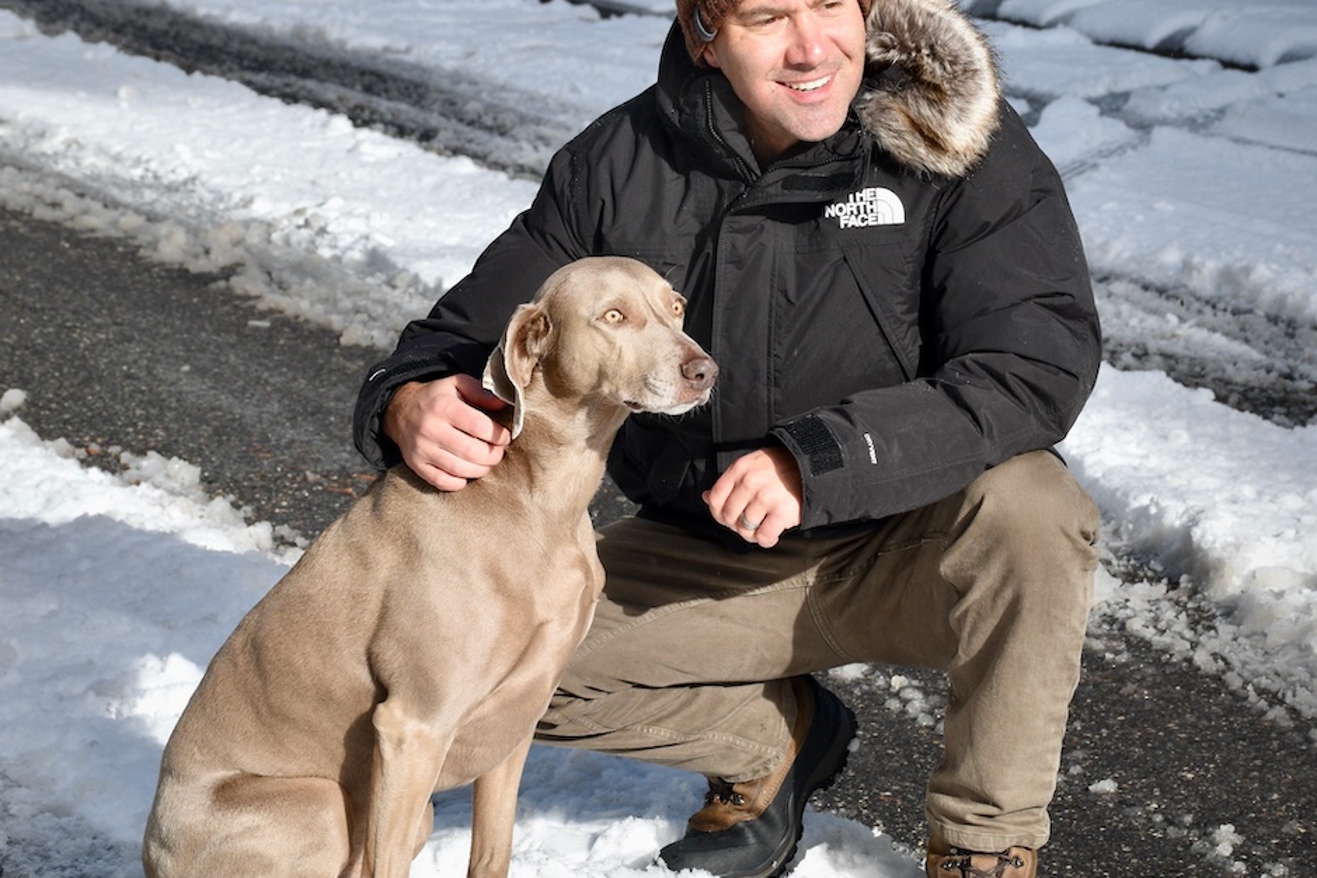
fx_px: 4207
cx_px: 588
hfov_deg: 17.8
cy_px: 412
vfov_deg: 11.9
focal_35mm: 115
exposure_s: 1/400
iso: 200
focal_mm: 60
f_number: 10
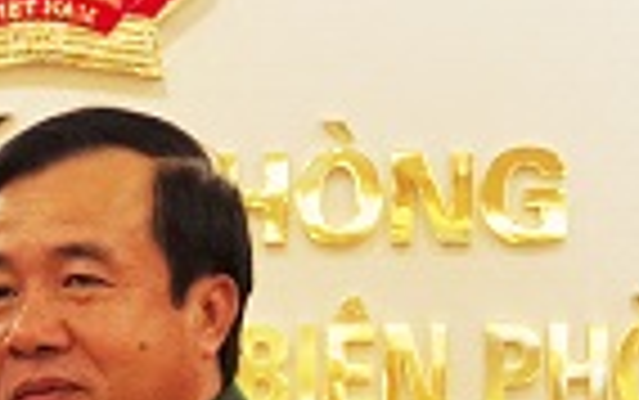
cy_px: 530
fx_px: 4497
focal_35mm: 258
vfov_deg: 5.1
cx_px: -342
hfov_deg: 8.0
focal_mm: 40
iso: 1600
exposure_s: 1/160
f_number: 4.5
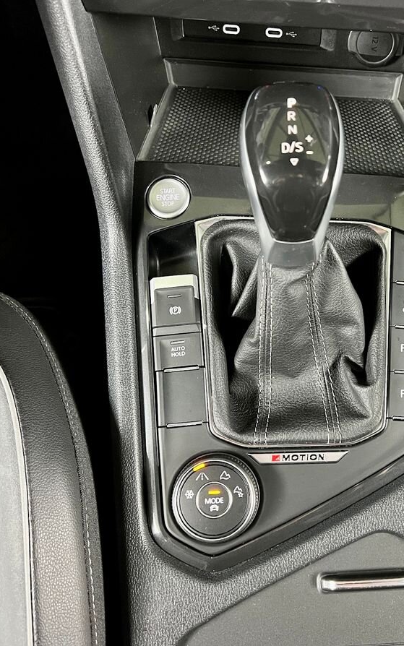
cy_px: 324
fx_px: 652
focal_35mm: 37
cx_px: 300
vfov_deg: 52.7
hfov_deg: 33.8
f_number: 1.5
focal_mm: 5.7
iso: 640
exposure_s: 1/36
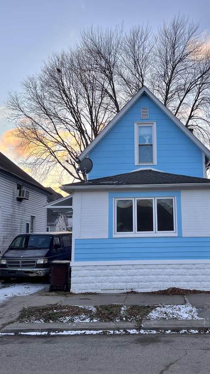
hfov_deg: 33.3
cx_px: 144
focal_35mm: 35
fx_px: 347
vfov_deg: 56.6
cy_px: 187
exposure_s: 1/571
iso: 50
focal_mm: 5.1
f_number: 1.6
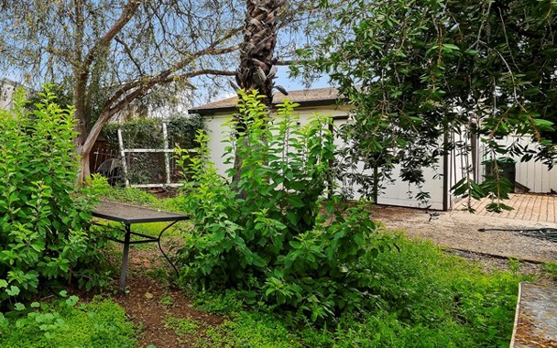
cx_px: 90
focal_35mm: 24
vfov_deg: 50.9
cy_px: 150
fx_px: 364
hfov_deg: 65.9
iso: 500
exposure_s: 1/250
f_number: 13
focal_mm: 14
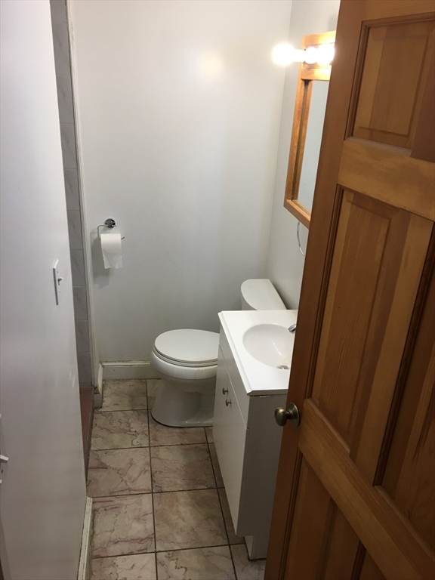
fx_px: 486
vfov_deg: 61.7
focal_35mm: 29
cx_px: 218
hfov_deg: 48.2
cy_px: 290
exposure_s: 1/40
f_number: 2.2
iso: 32
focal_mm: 4.15
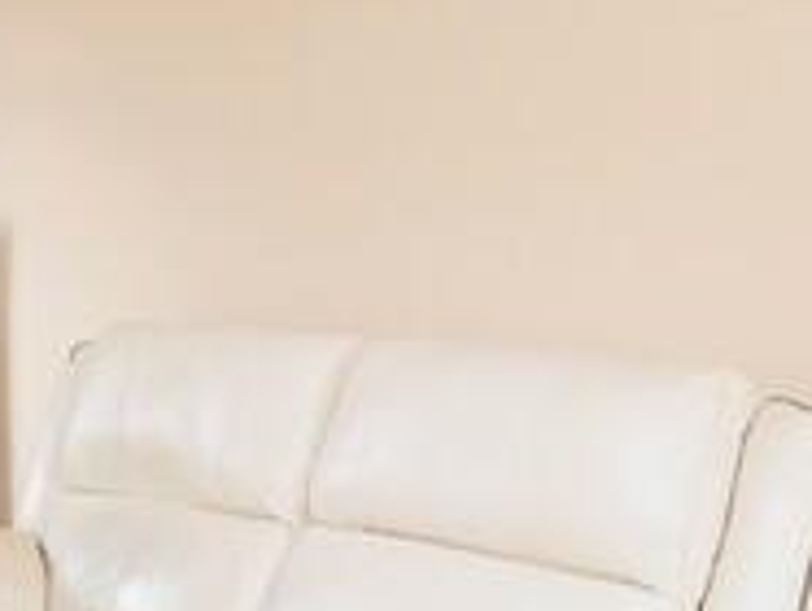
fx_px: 1738
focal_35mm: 74
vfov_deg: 19.9
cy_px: 260
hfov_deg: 24.7
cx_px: -57
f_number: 4
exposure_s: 1/60
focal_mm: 14
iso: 800
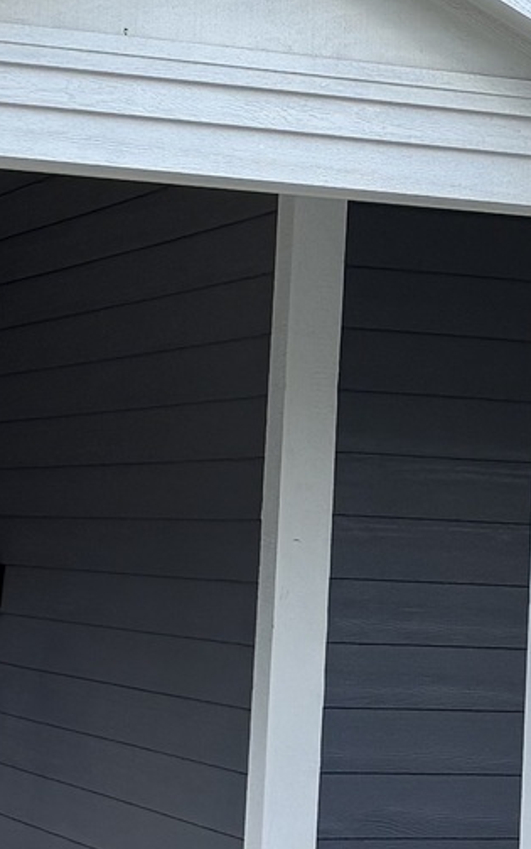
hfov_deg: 10.4
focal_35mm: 126
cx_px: 440
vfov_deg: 16.5
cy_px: 256
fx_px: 2917
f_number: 1.6
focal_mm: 5.96
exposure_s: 1/1587
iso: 64
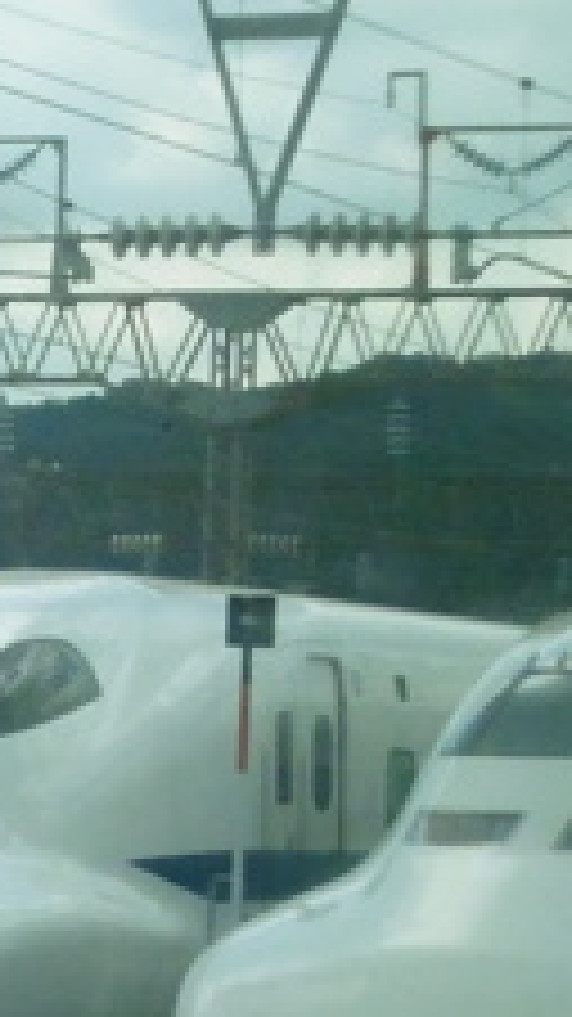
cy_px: 742
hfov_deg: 5.6
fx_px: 5451
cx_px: -1221
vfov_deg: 10.6
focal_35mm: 202
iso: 400
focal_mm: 7.4
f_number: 5
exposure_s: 1/1250
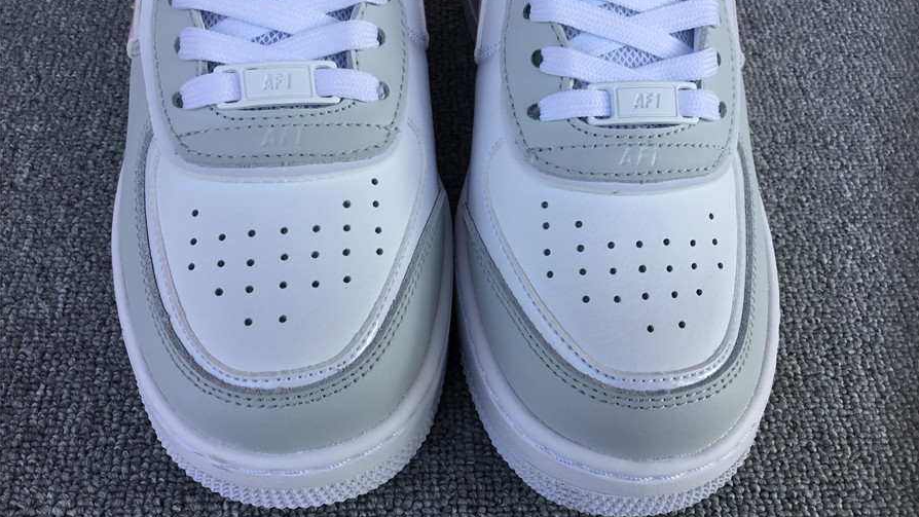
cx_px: 460
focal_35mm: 34
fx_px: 829
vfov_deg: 34.7
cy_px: 257
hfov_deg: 58.0
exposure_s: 1/281
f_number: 2.4
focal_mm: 3.3
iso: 25
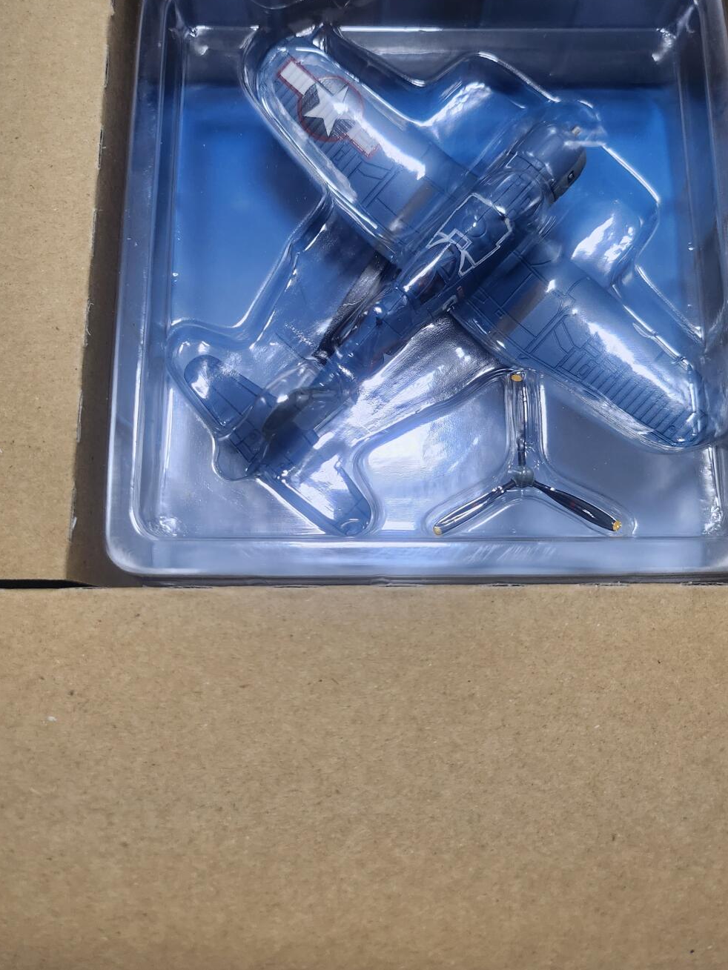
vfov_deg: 54.9
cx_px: 387
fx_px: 925
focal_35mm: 33
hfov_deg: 42.9
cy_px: 385
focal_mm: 5
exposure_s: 1/180
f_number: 1.8
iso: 200
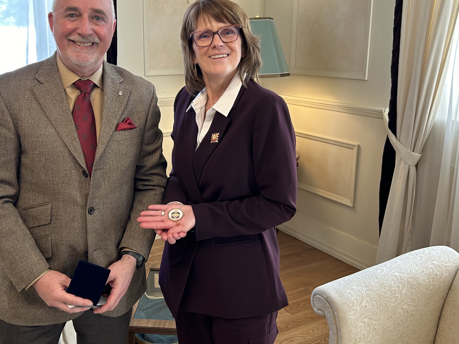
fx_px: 504
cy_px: 147
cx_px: 182
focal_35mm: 38
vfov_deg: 37.6
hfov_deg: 48.7
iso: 80
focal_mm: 5.7
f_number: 1.5
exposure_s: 1/120
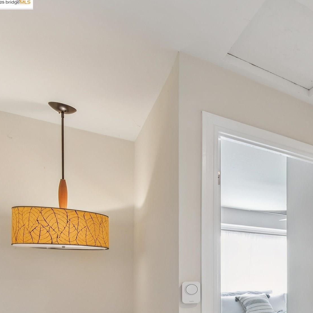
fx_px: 338
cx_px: 422
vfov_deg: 45.0
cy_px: 284
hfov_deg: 33.4
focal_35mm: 33
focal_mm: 14
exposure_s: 1/4
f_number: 8
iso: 125
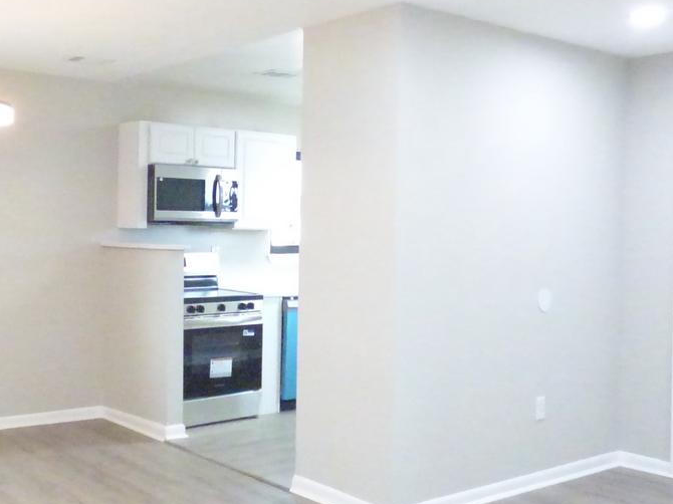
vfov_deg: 33.6
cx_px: 224
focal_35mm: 43
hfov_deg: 43.3
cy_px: 240
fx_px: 836
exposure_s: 1/320
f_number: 2.8
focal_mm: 3.58
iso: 3200
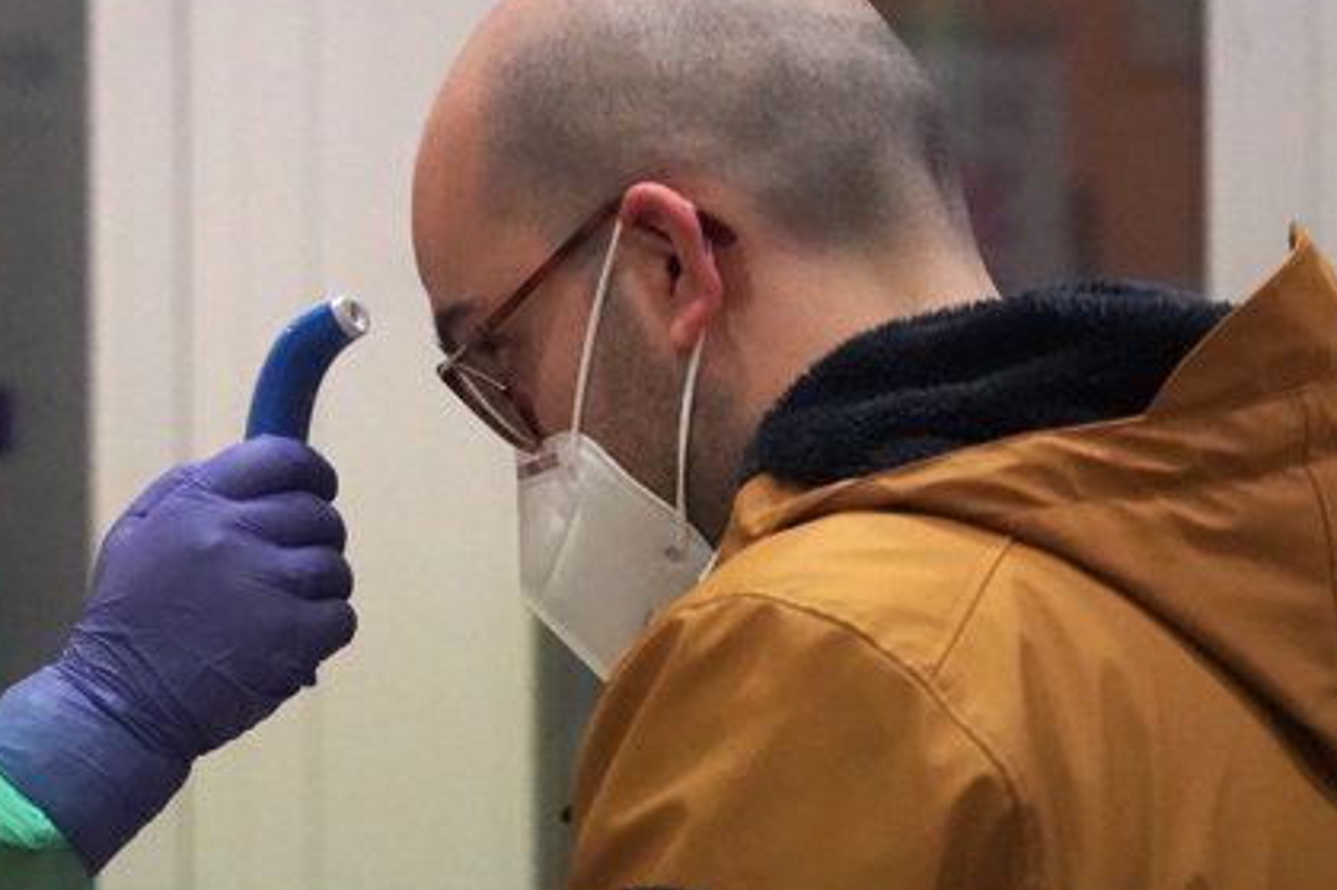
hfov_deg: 8.6
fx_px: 8909
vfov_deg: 5.7
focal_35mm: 240
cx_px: 364
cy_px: 435
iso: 12800
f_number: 4
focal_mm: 105
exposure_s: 1/640
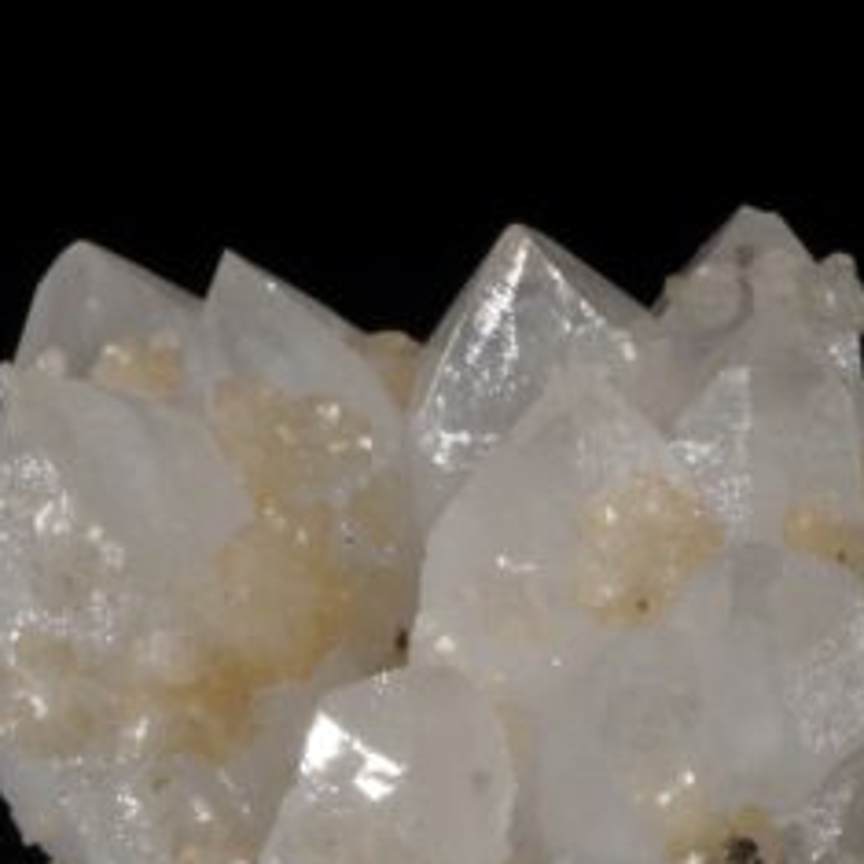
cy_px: 689
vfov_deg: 11.2
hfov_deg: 11.2
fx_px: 4405
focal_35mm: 156
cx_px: 710
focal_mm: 47.5
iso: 100
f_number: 5.6
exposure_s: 1/2.5
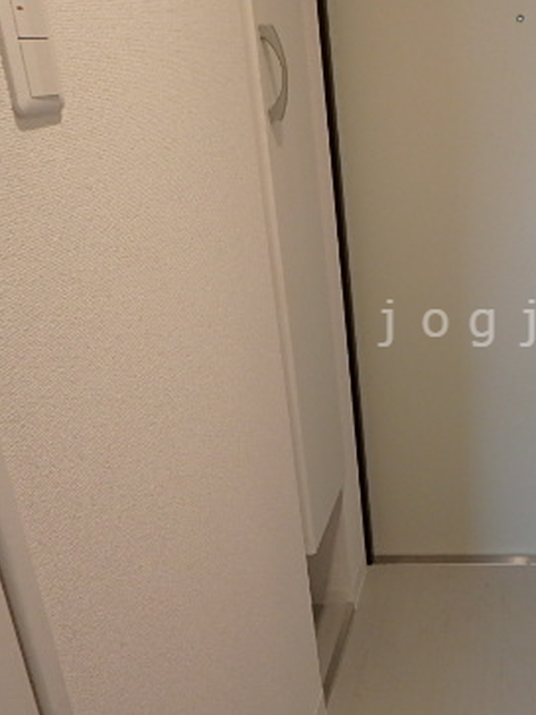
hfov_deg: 35.6
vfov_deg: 50.1
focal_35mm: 37
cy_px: 323
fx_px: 764
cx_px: 512
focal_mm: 3.7
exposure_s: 1/30
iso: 320
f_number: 3.5
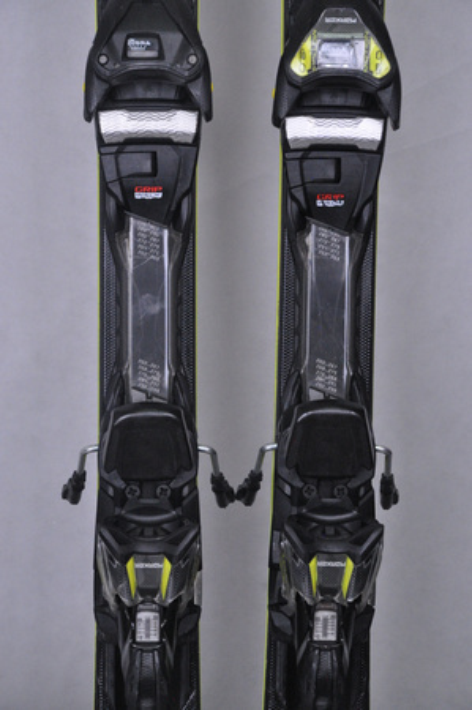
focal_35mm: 128
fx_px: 2513
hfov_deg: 10.7
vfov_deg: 16.1
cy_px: 355
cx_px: 236
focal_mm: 85
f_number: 8
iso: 3200
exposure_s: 1/125
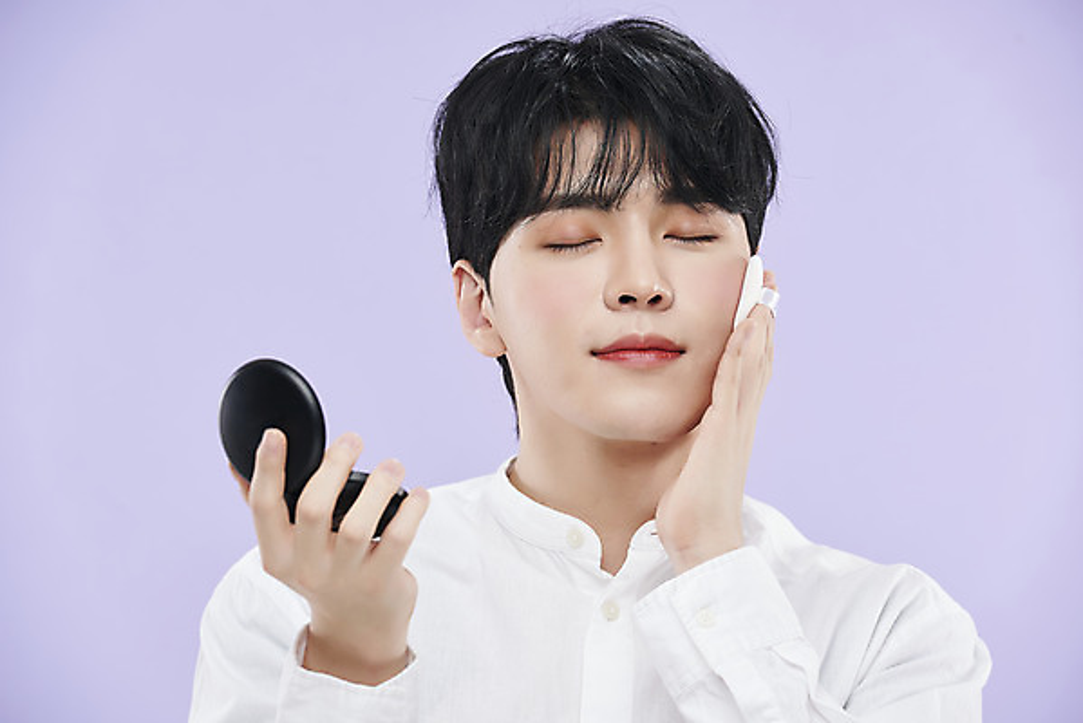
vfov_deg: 6.9
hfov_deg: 10.3
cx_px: 542
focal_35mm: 200
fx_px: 6019
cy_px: 362
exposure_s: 1/125
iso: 31
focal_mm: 200
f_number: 8
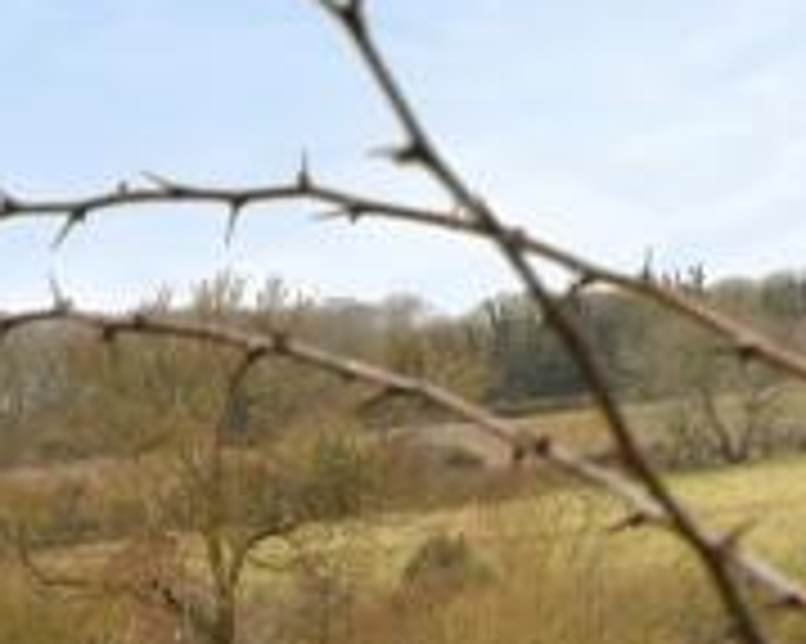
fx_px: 3838
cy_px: 194
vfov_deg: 9.6
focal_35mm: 161
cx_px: 1905
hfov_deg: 10.4
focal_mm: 20
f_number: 8
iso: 250
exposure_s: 1/250
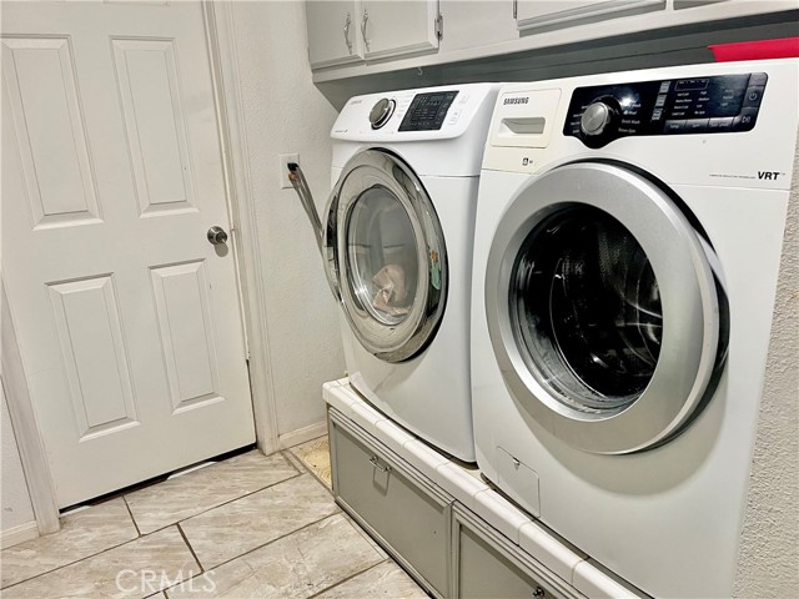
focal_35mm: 26
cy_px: 300
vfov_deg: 53.1
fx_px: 600
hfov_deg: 67.3
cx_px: 400
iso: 250
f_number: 1.6
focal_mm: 5.1
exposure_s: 1/60
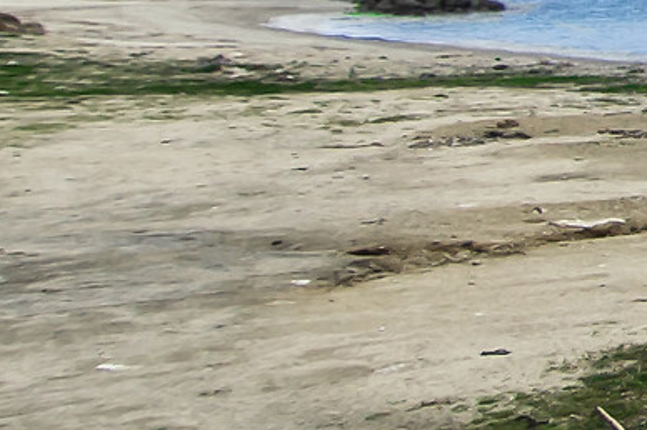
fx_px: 1833
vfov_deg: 12.4
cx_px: 1718
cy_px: -315
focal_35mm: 102
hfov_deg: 12.9
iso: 200
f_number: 5.6
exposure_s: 1/1000
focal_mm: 11
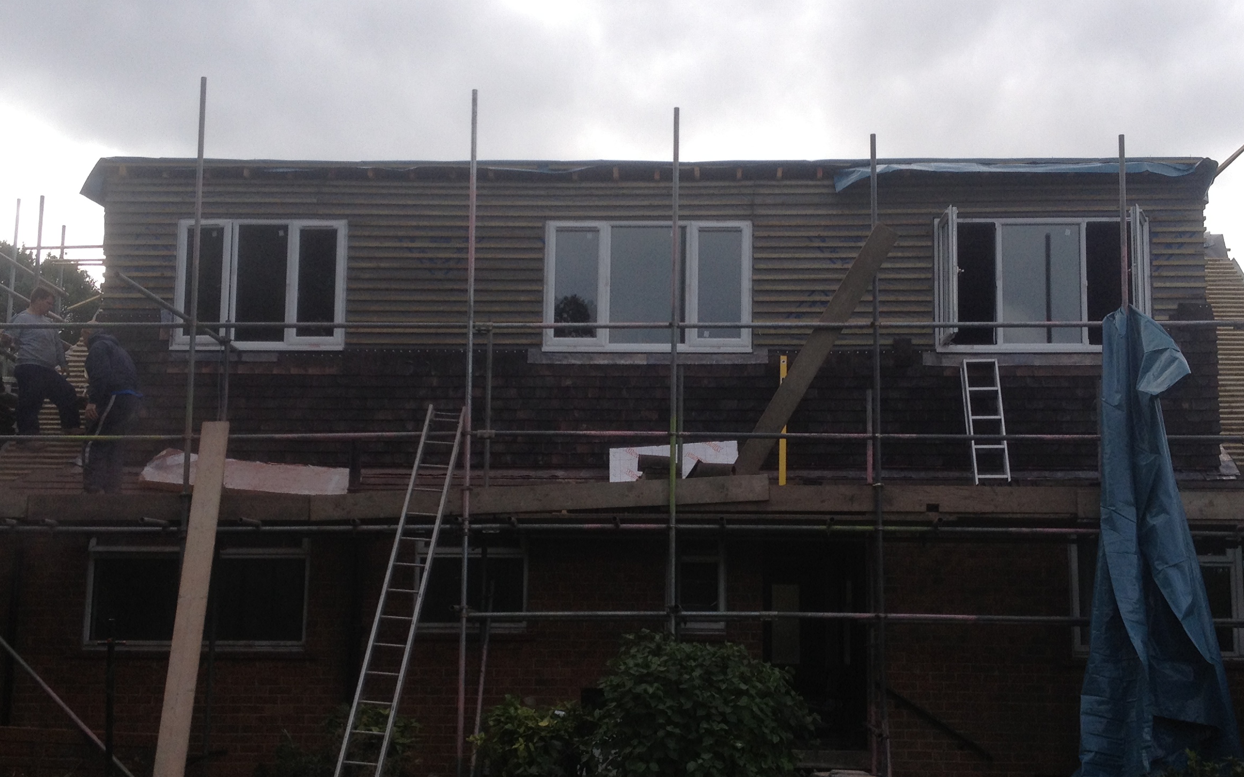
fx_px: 1763
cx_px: 647
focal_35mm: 52
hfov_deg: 38.9
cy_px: 428
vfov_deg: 24.9
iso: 50
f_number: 2.4
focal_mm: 4.28
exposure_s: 1/1346
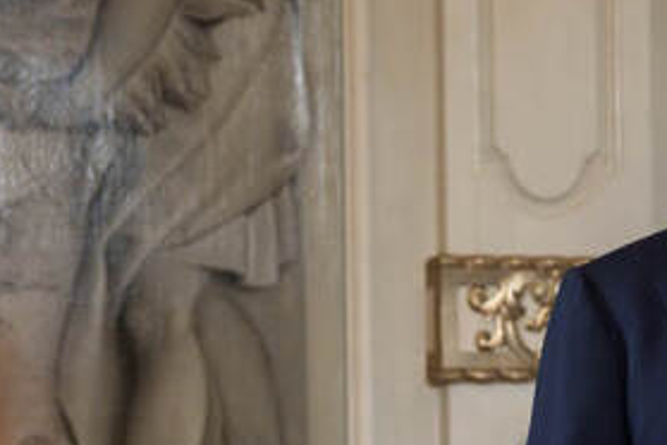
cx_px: 724
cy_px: 361
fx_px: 2890
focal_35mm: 156
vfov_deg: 8.8
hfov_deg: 12.9
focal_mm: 43
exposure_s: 1/160
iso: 800
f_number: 2.8
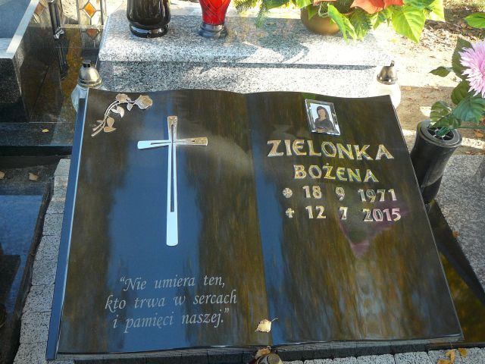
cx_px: 242
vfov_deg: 40.7
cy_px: 182
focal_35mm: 35
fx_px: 490
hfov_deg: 52.6
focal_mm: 5.2
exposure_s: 1/100
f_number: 2.8
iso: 80
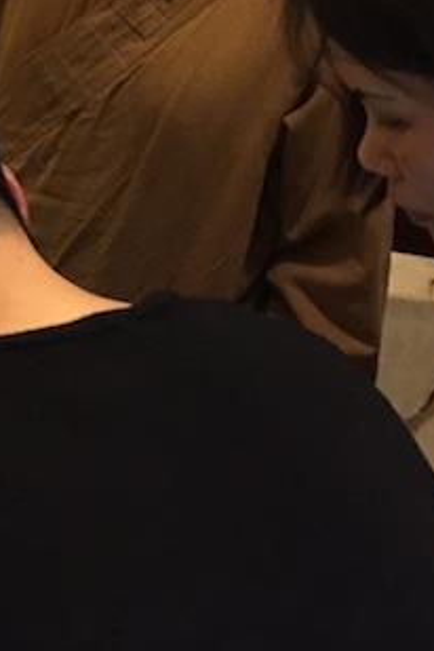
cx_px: 19
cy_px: 84
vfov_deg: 25.3
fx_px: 1410
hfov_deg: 17.2
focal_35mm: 78
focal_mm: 4.15
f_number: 2.2
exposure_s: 1/8
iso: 250
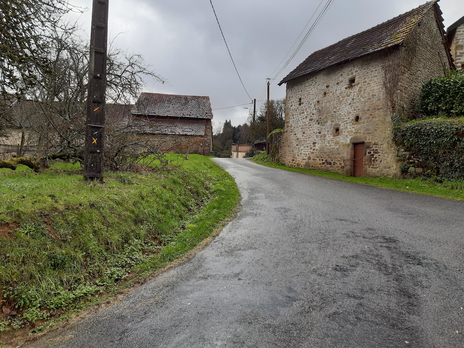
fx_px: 349
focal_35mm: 26
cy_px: 174
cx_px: 232
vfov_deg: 53.1
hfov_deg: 67.3
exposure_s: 1/489
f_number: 1.7
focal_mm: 3.92
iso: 40
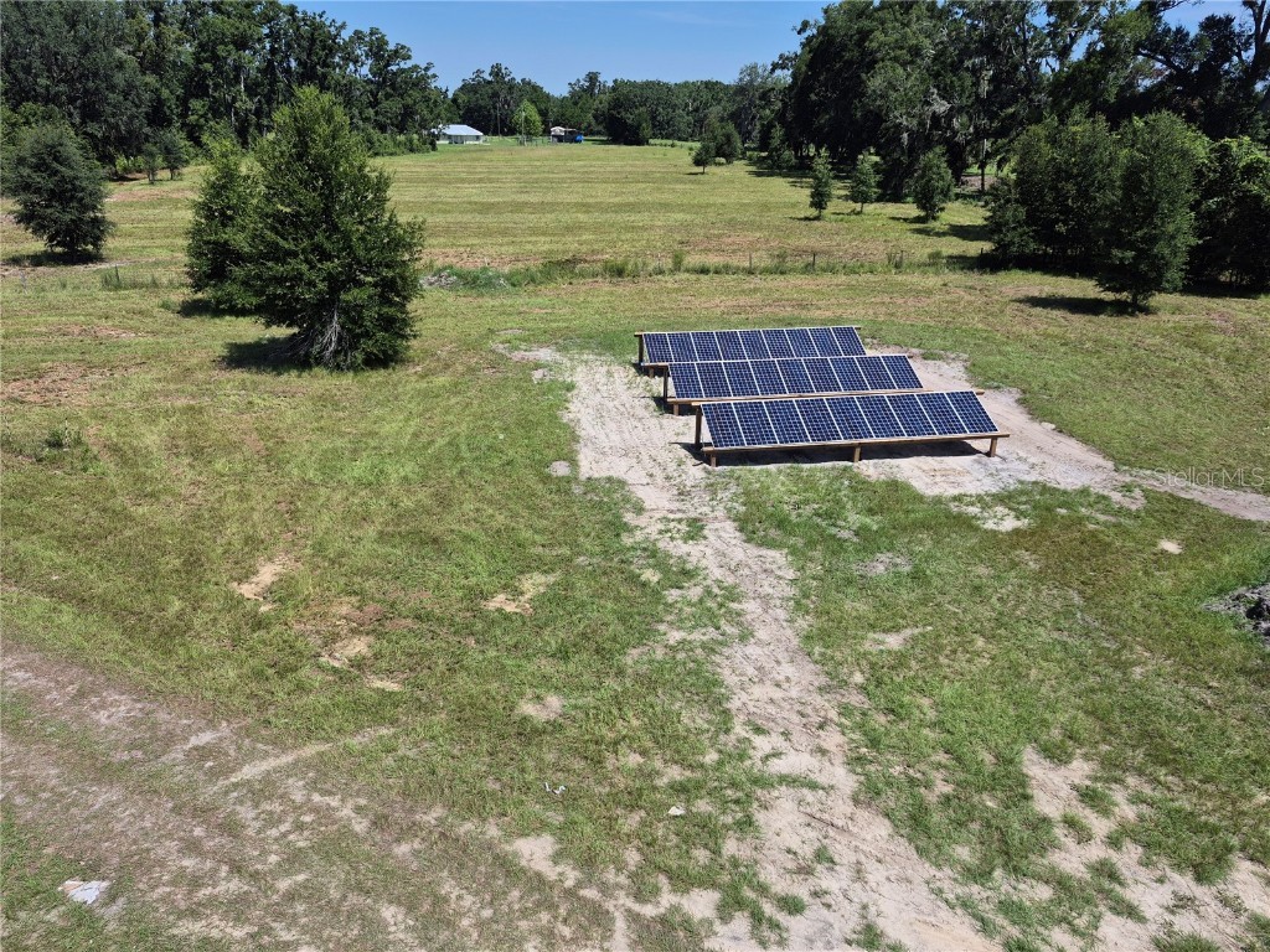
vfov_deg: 58.9
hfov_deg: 73.9
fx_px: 844
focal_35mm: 23
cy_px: 476
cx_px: 635
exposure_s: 1/2656
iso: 25
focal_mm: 5.4
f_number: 1.8
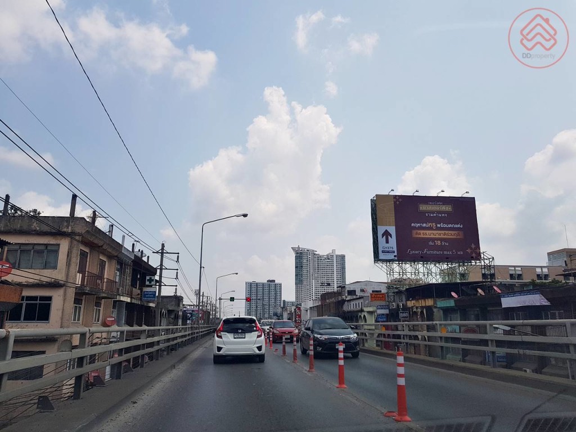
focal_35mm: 26
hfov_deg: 67.3
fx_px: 433
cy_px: 216
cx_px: 288
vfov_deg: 53.1
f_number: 1.7
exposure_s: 1/1928
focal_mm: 4.2
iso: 40
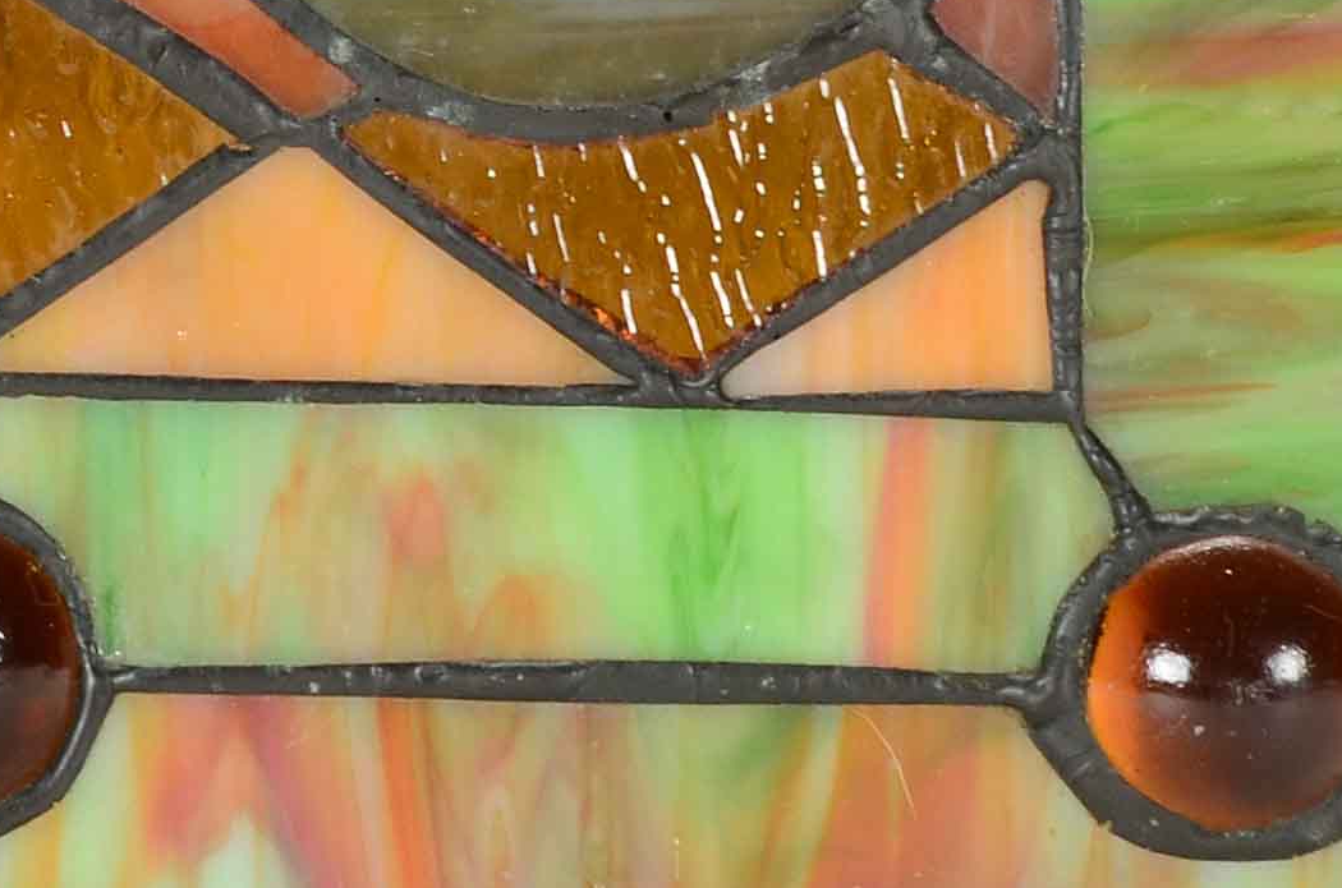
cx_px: -37
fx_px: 18336
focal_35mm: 493
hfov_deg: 4.2
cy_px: -509
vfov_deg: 2.8
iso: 200
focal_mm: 70
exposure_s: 1/160
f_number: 11
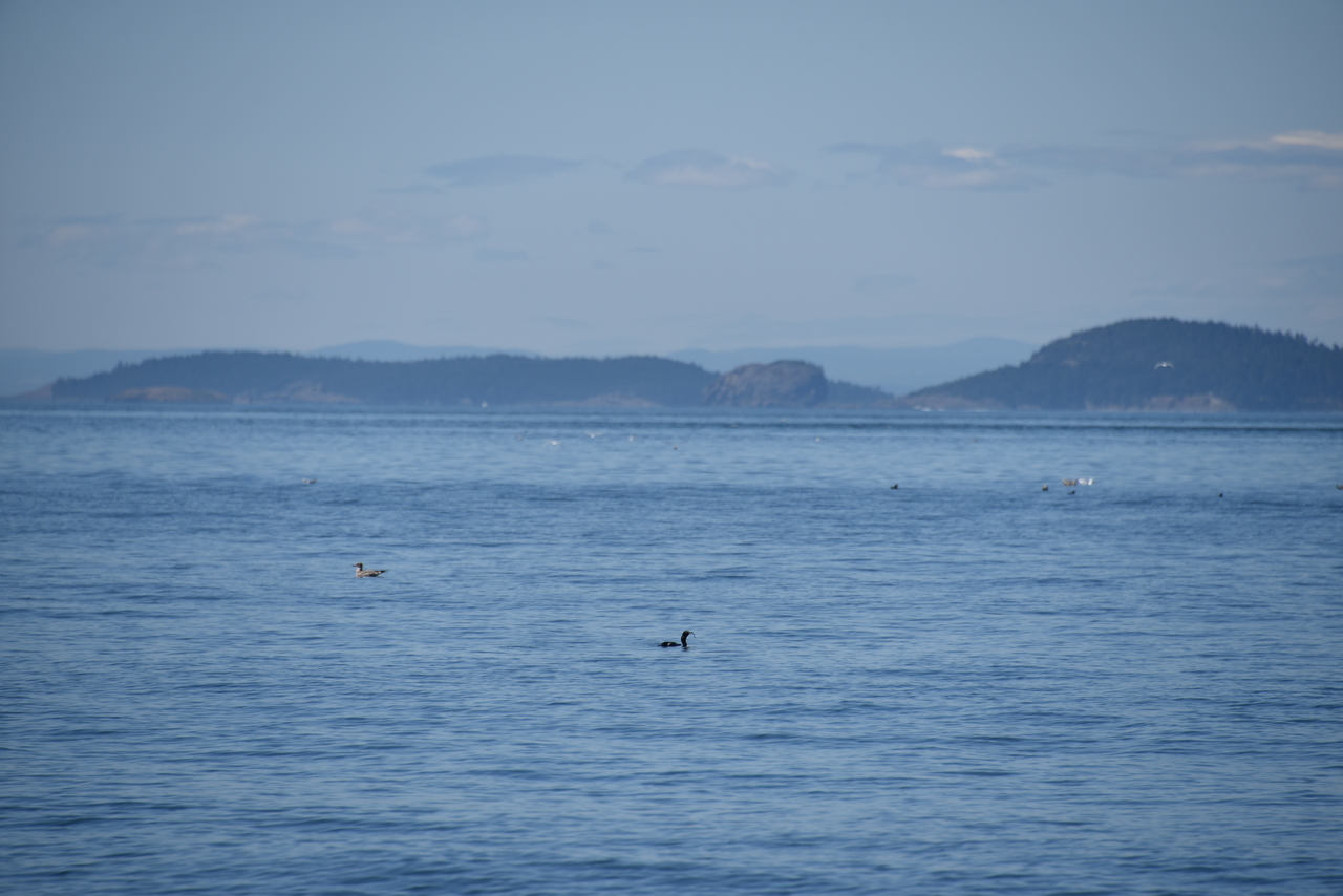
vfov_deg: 4.6
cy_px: 448
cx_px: 672
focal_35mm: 300
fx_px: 11193
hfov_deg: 6.9
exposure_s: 1/640
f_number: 7.1
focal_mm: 300
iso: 100
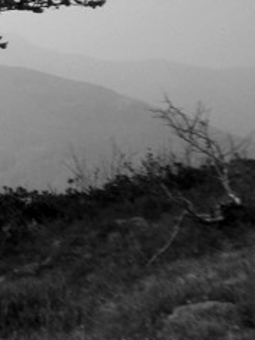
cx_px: -291
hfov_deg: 10.8
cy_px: 66
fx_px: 1198
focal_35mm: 122
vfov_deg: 16.0
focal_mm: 5.9
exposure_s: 1/554
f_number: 4.5
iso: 100
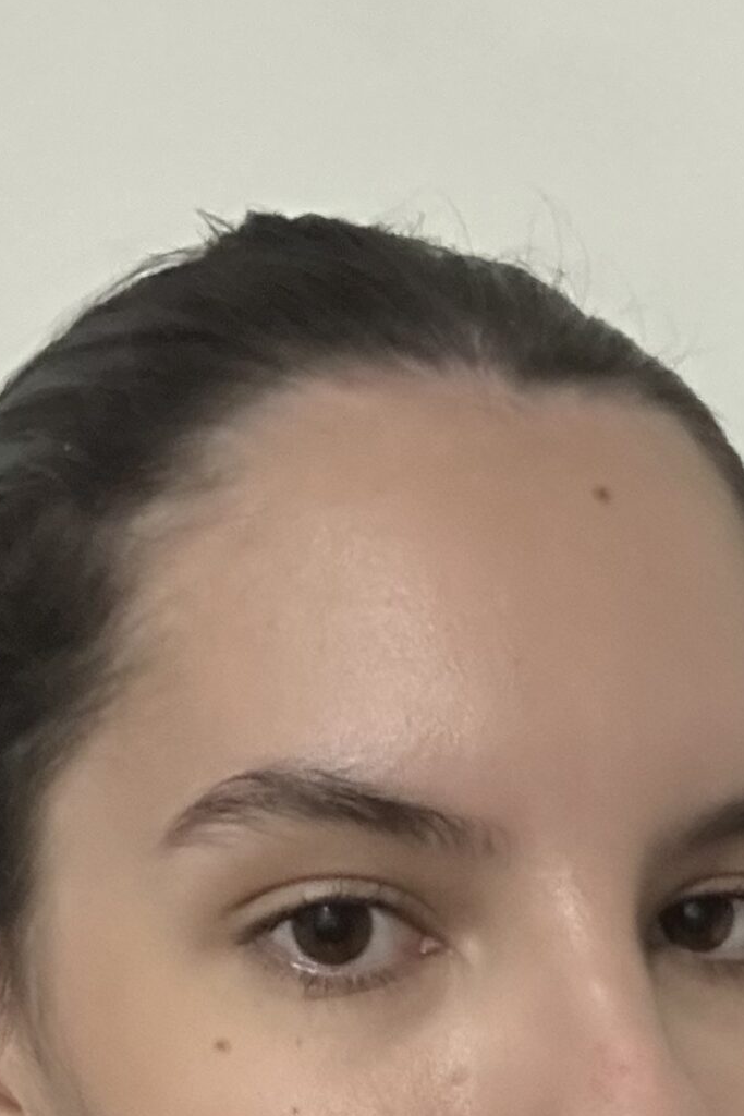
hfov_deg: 17.4
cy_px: 1345
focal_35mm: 78
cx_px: 541
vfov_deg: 23.7
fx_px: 2417
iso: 500
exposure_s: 1/30
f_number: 1.9
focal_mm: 2.69
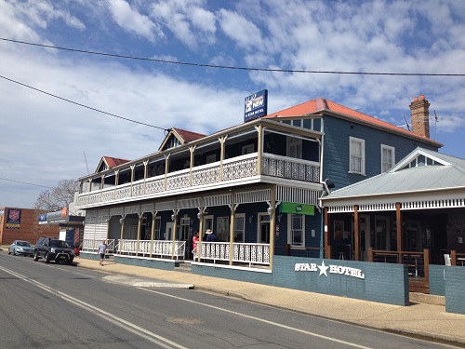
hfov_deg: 52.6
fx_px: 470
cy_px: 174
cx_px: 232
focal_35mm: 35
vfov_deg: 40.7
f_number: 2.4
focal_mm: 4.28
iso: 50
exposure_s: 1/2632
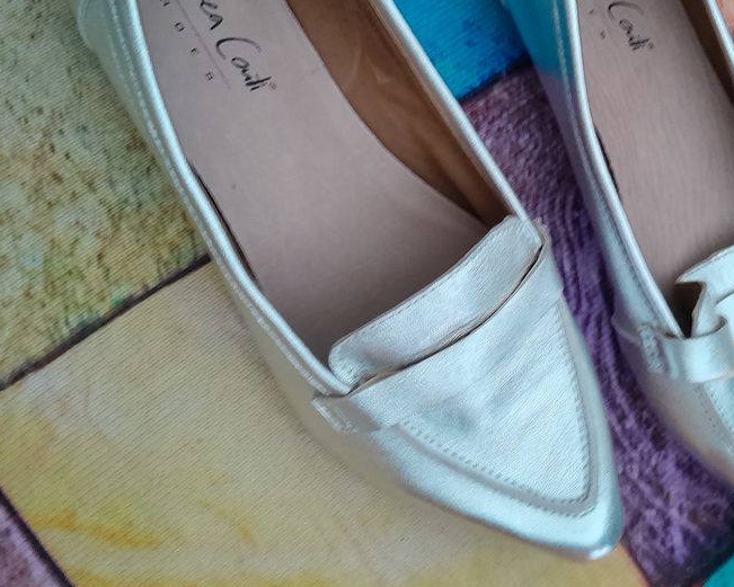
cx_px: 471
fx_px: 847
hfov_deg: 46.3
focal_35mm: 39
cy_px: 190
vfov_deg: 37.8
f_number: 1.8
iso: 800
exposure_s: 1/10
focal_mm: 3.98
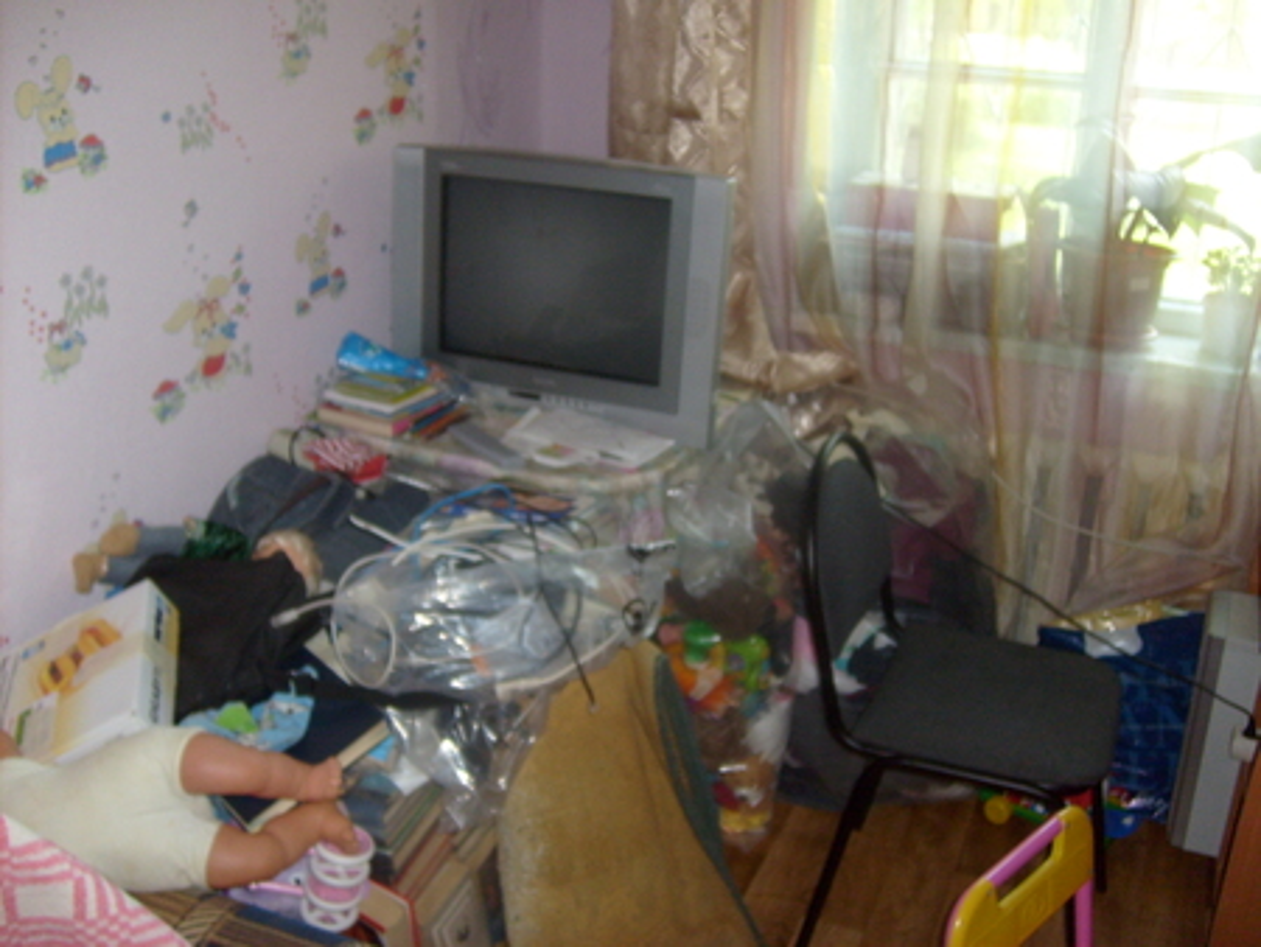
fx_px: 1276
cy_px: 474
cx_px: 630
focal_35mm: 35
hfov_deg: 52.6
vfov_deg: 40.7
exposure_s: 1/45
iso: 100
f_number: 2.8
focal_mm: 5.8
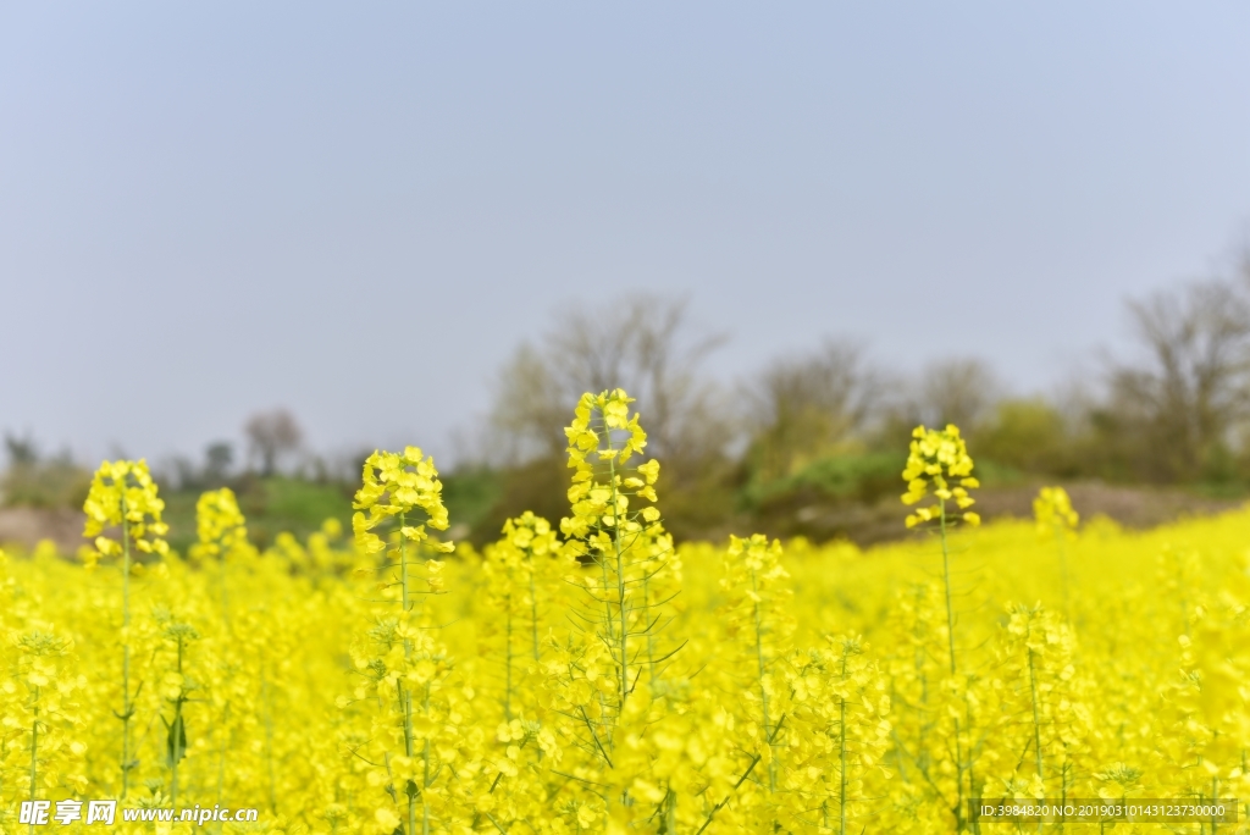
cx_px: 625
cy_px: 418
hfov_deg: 39.6
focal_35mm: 50
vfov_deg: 27.0
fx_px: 1737
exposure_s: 1/1250
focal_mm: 50
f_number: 4.5
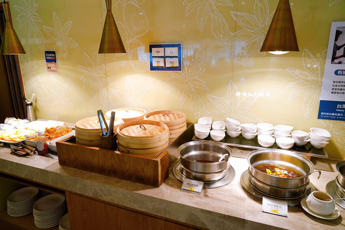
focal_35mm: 24
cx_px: 172
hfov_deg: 73.8
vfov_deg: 53.1
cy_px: 115
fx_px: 230
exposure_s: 1/50
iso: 320
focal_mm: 24
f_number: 5
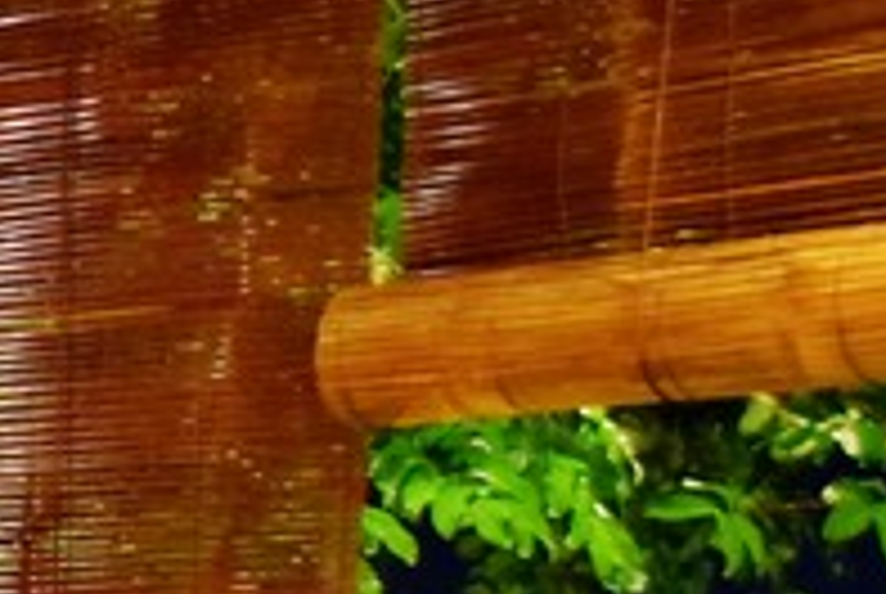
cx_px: -1507
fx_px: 5472
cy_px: 1152
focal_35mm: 222
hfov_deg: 8.2
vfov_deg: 6.1
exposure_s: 1/2.5
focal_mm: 26
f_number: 3.8
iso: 2200
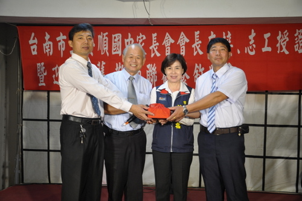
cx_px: 151
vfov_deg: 26.4
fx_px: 427
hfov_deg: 38.9
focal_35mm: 51
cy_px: 100
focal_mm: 34
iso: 200
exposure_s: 1/15
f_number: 4.2
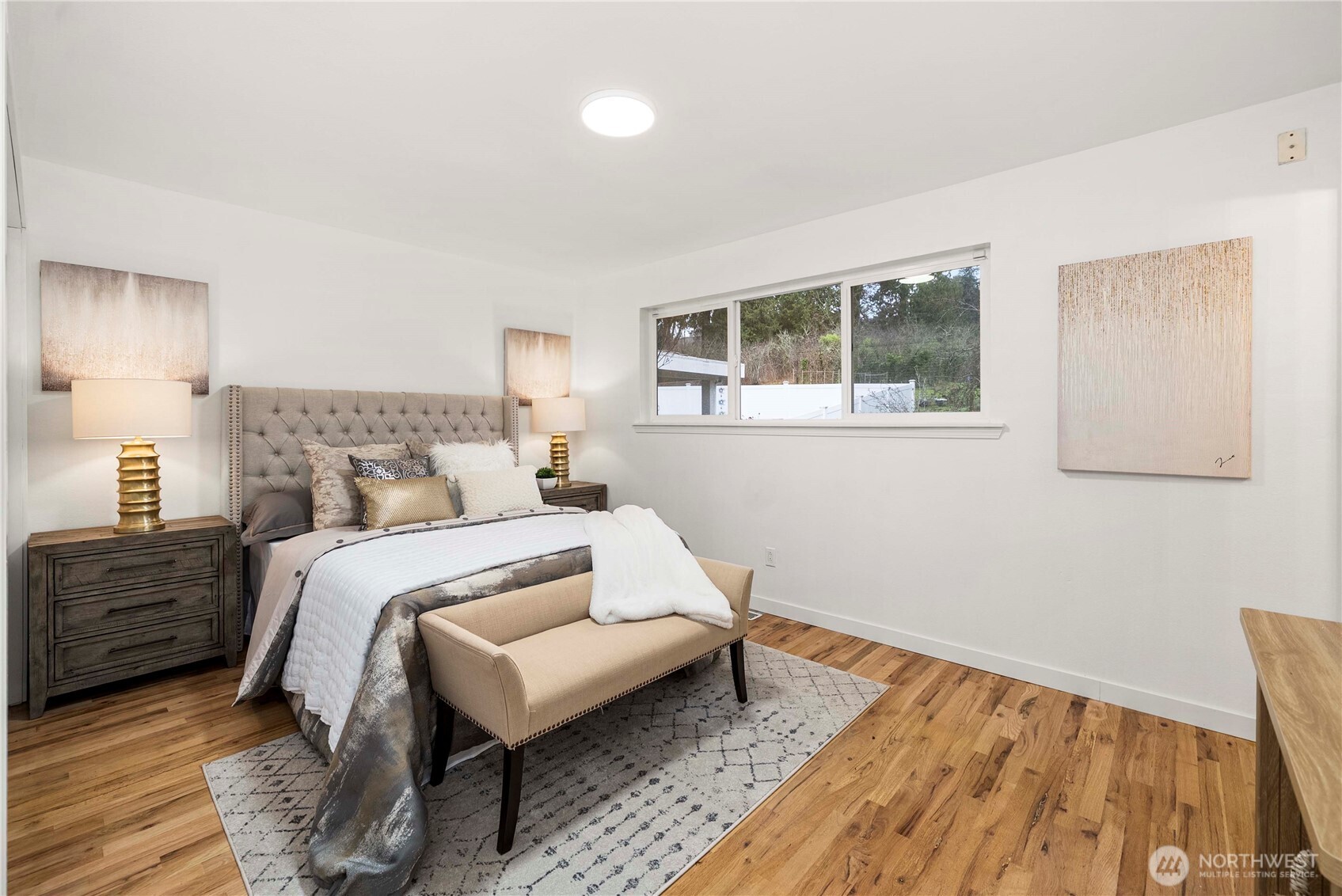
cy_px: 448
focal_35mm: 14
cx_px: 671
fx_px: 522
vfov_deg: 81.3
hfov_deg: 104.2
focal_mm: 14
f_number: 7.1
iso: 125
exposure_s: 1/60
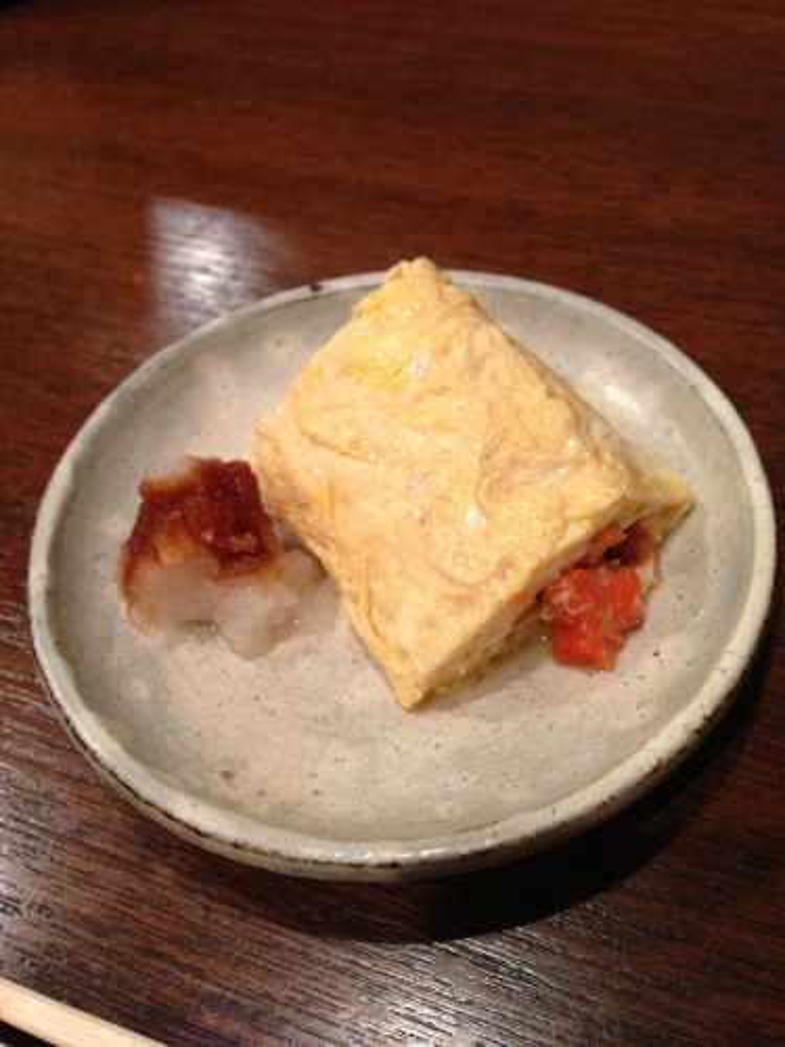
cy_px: 524
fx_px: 998
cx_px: 392
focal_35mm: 33
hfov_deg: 42.9
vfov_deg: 55.4
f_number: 2.4
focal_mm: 4.13
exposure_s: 1/20
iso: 250
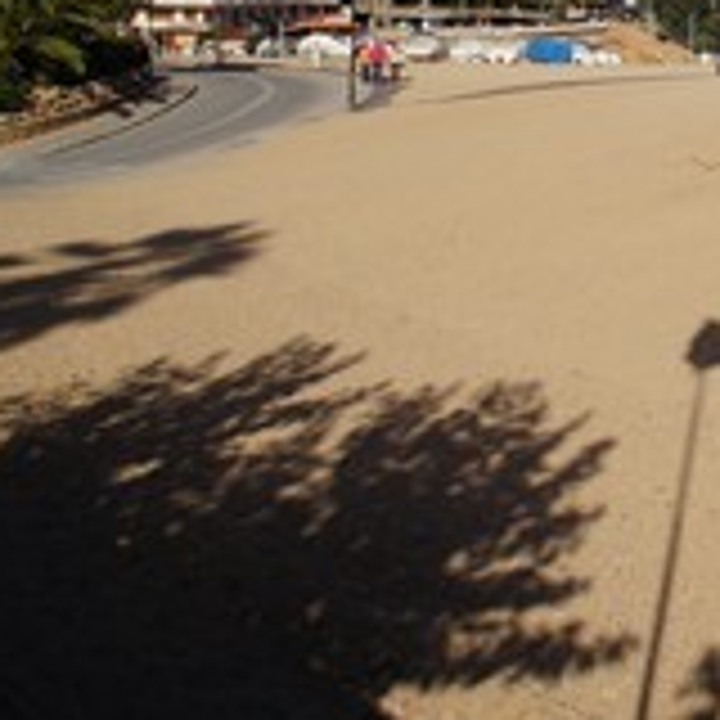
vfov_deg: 25.1
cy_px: 43
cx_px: 936
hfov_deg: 23.2
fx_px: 1553
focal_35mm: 66
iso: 100
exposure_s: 1/250
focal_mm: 18
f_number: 11
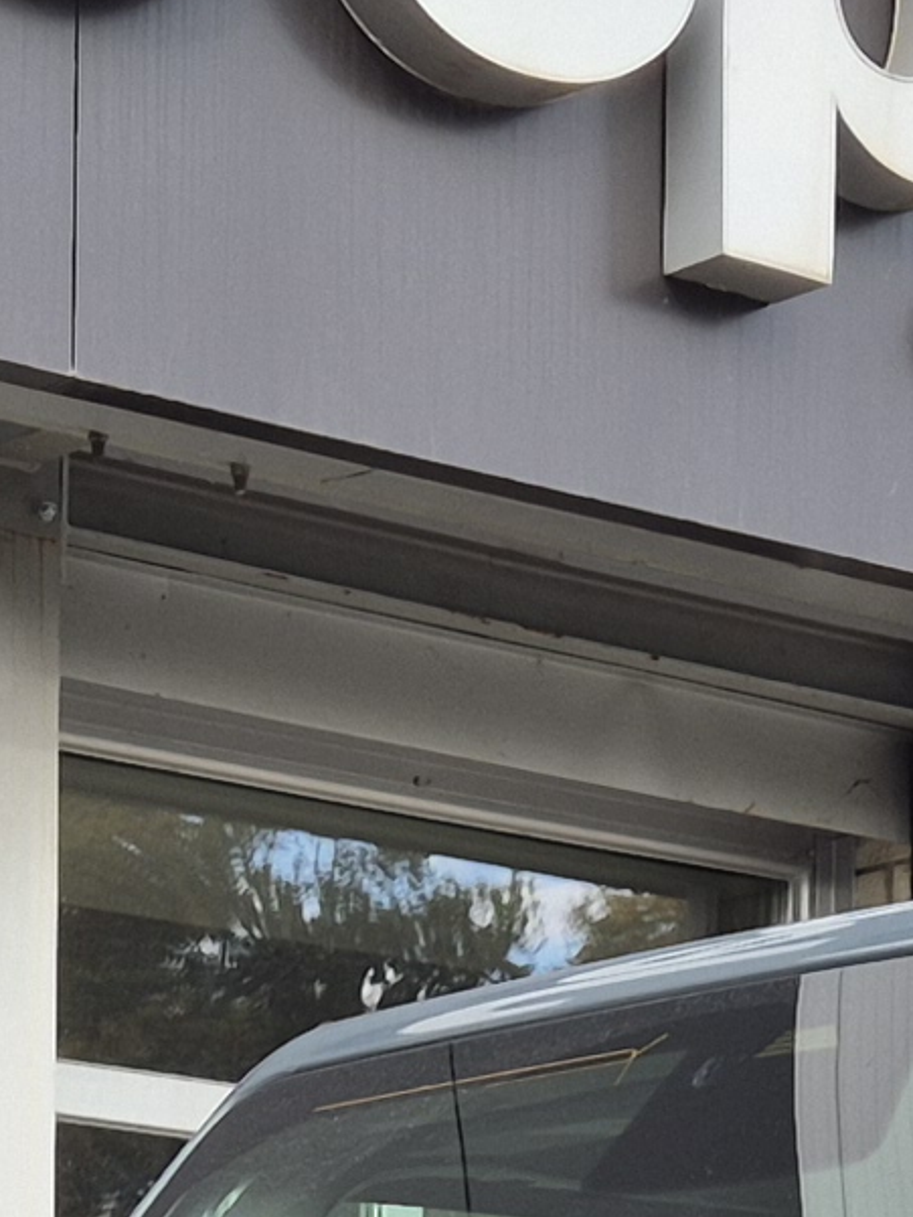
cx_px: 435
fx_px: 5379
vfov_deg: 12.2
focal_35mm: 153
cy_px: 1891
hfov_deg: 9.7
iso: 25
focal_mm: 5.4
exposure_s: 1/528
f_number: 1.8
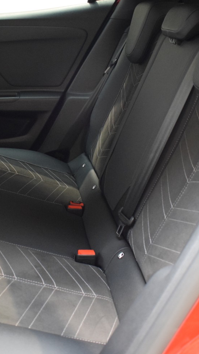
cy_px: 177
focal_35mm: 48
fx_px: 451
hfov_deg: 24.9
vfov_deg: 42.9
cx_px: 83
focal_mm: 20
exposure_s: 1/20
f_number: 3.8
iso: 3200
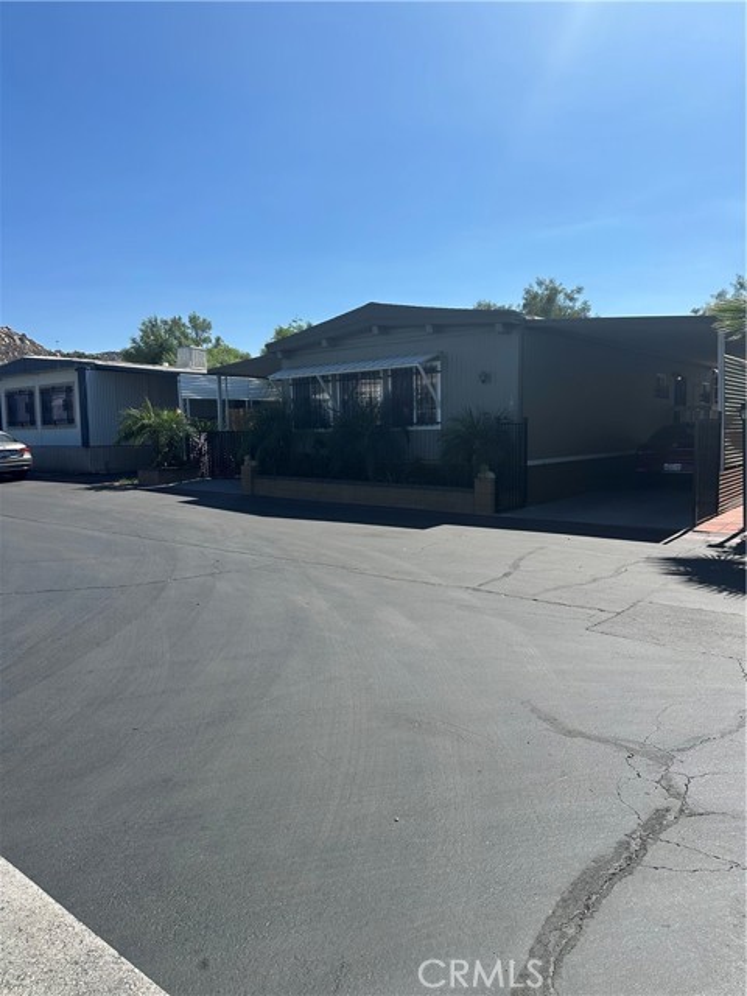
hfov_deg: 56.8
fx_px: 691
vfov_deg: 71.6
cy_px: 498
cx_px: 374
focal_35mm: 24
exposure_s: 1/5848
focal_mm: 6.86
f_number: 1.78
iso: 80
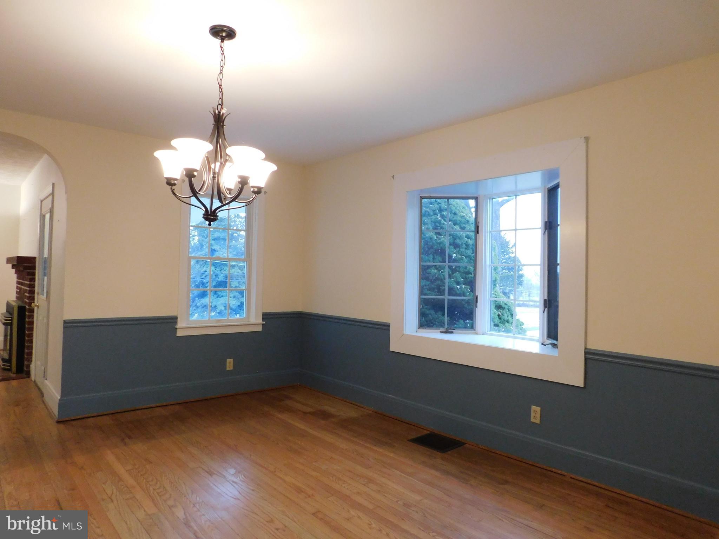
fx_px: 478
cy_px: 270
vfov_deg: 58.9
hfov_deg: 73.9
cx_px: 360
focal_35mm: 23
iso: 400
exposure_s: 1/20
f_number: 3
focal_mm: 4
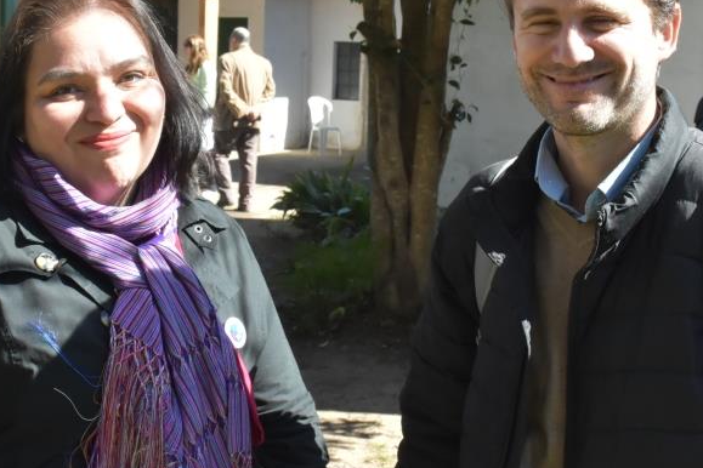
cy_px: 158
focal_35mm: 69
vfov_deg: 19.7
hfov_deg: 29.2
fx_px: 1347
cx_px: 353
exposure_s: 1/500
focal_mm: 26
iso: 1600
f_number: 11
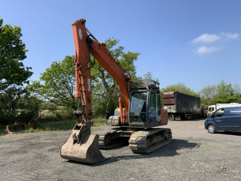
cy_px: 90
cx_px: 120
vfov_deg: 48.2
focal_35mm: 29
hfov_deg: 61.7
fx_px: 202
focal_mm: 3
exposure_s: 1/1311
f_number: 1.8
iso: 16
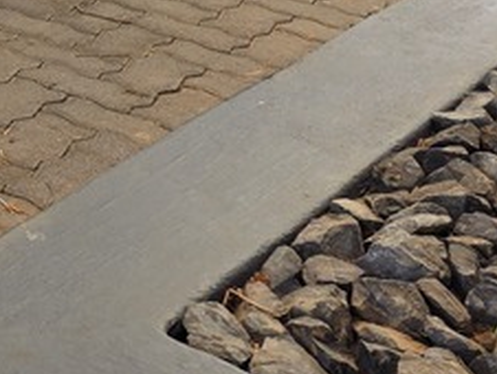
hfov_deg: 16.3
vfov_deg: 12.2
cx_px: -361
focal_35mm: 104
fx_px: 1495
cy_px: -436
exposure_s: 1/236
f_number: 1.7
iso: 20
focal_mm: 6.25
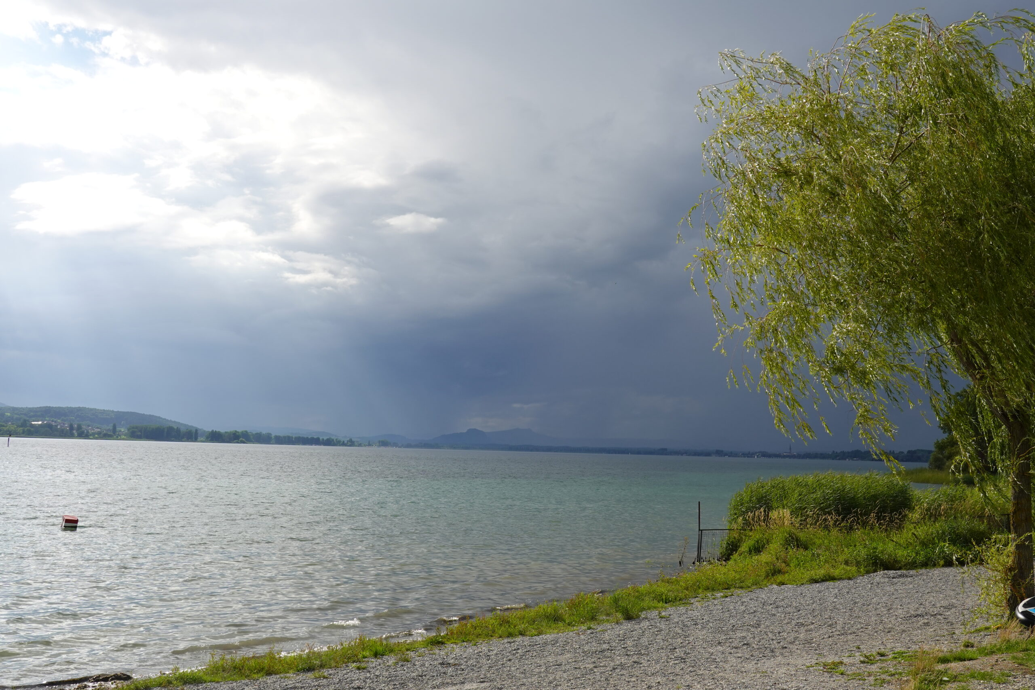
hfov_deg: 43.6
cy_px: 345
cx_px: 518
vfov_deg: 29.9
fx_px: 1294
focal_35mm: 45
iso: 100
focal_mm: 16.54
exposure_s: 1/500
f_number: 5.6
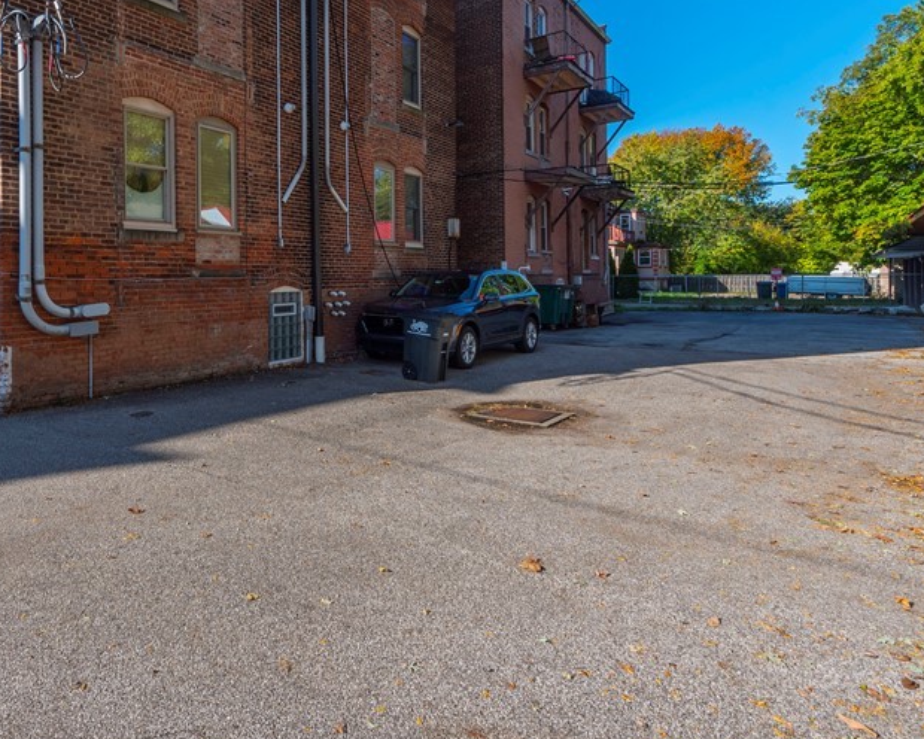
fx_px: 629
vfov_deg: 60.0
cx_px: 245
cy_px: 271
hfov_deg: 68.5
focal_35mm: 23
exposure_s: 1/250
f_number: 9
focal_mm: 14
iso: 200
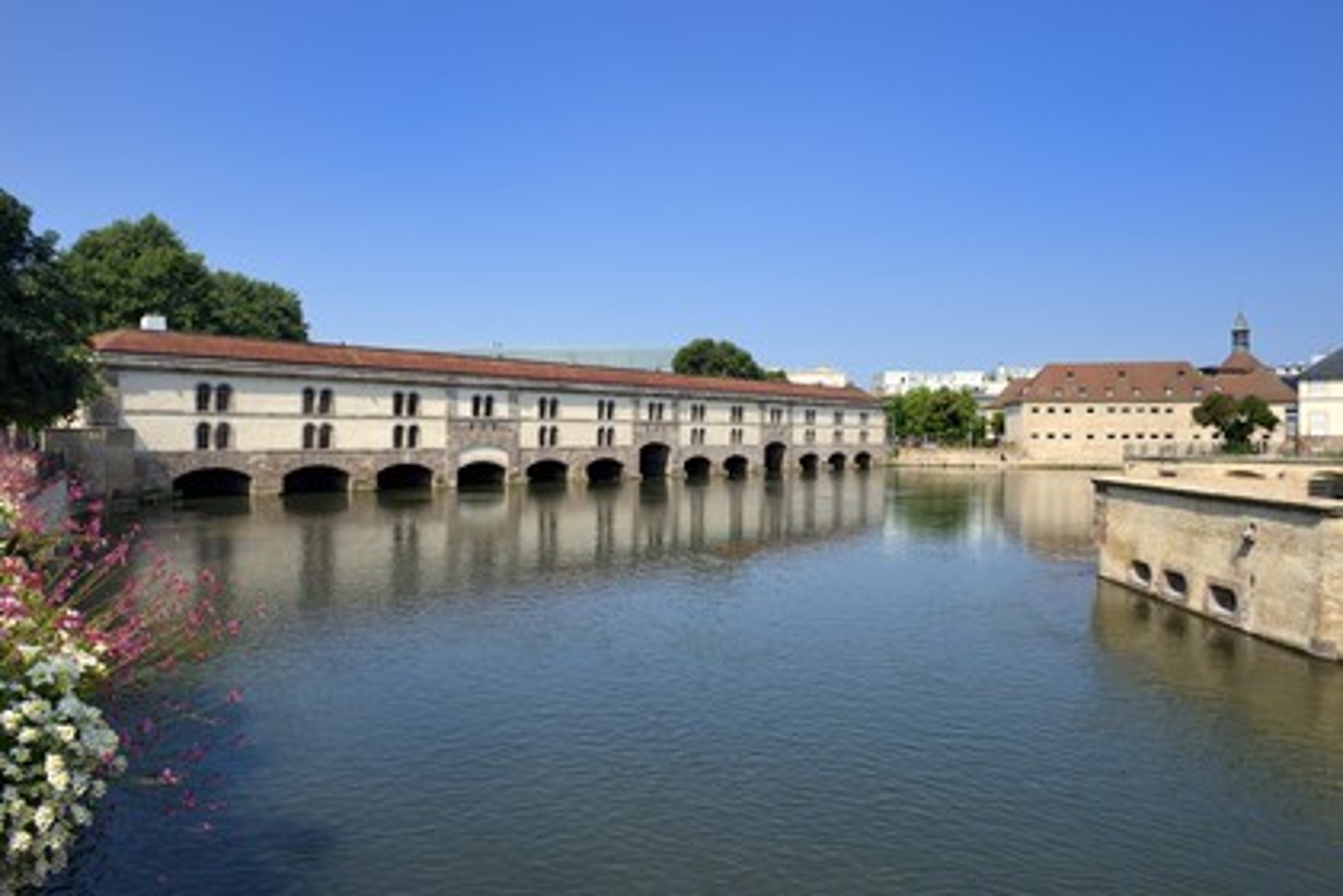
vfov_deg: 53.1
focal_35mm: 24
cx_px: 672
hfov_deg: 73.7
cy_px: 448
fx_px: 895
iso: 200
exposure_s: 1/250
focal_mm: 24
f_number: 13
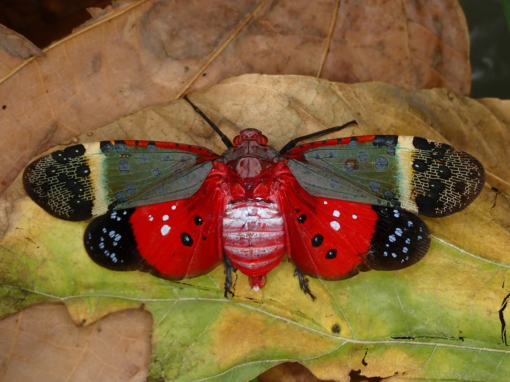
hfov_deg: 27.4
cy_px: 191
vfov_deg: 20.7
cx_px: 255
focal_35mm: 71
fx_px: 1046
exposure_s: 1/500
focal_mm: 12.73
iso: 100
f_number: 5.6
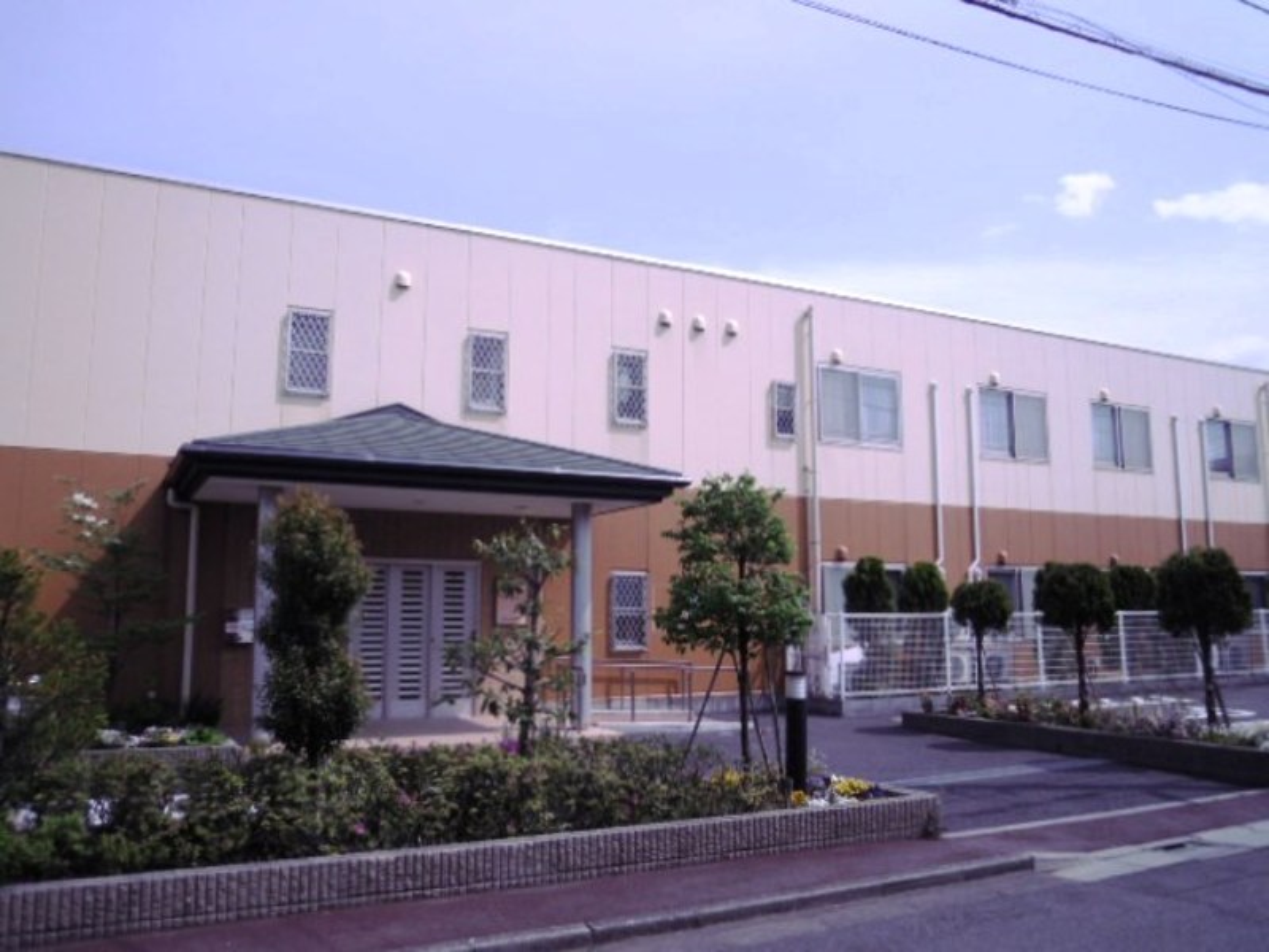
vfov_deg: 49.7
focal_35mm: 28
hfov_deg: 63.4
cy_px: 476
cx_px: 634
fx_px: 1026
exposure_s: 1/400
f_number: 7.6
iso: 100
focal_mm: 5
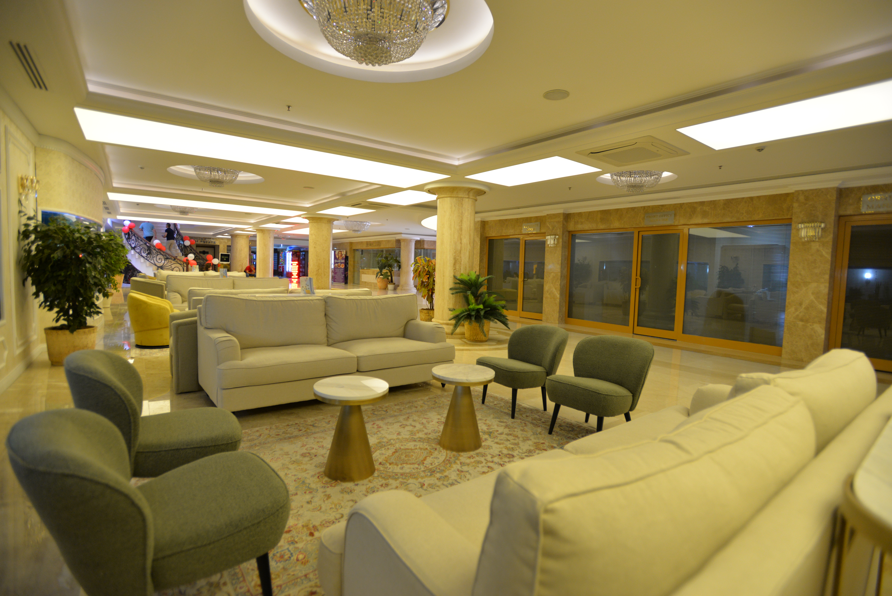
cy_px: 298
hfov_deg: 93.3
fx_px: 421
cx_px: 446
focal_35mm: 17
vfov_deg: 70.5
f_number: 4
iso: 640
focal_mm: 17
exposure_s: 1/60
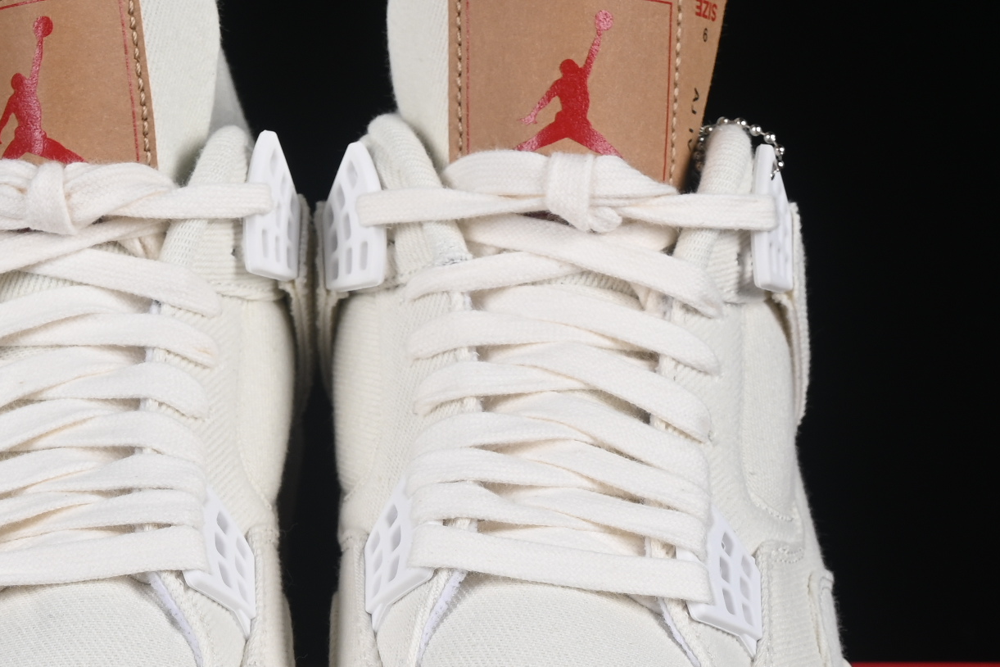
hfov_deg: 12.0
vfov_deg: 8.0
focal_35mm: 171
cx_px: 314
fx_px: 4750
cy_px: 682
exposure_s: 1/100
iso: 160
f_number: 8
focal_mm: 50
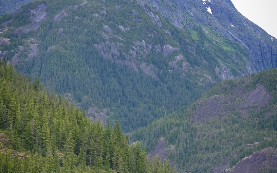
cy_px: 83
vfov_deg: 12.1
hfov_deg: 19.3
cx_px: 138
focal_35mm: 108
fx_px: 815
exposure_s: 1/160
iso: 110
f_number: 4.5
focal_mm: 70
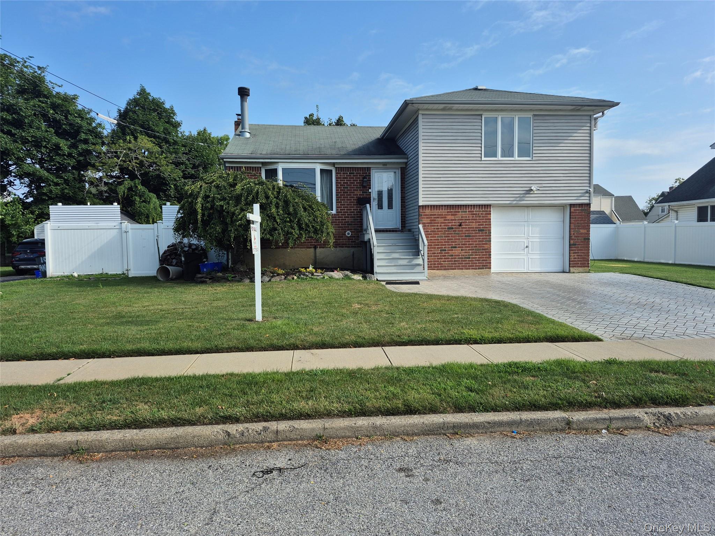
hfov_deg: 73.9
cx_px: 358
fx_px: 475
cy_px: 268
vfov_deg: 58.9
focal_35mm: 23
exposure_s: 1/1456
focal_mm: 5.4
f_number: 1.8
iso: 25
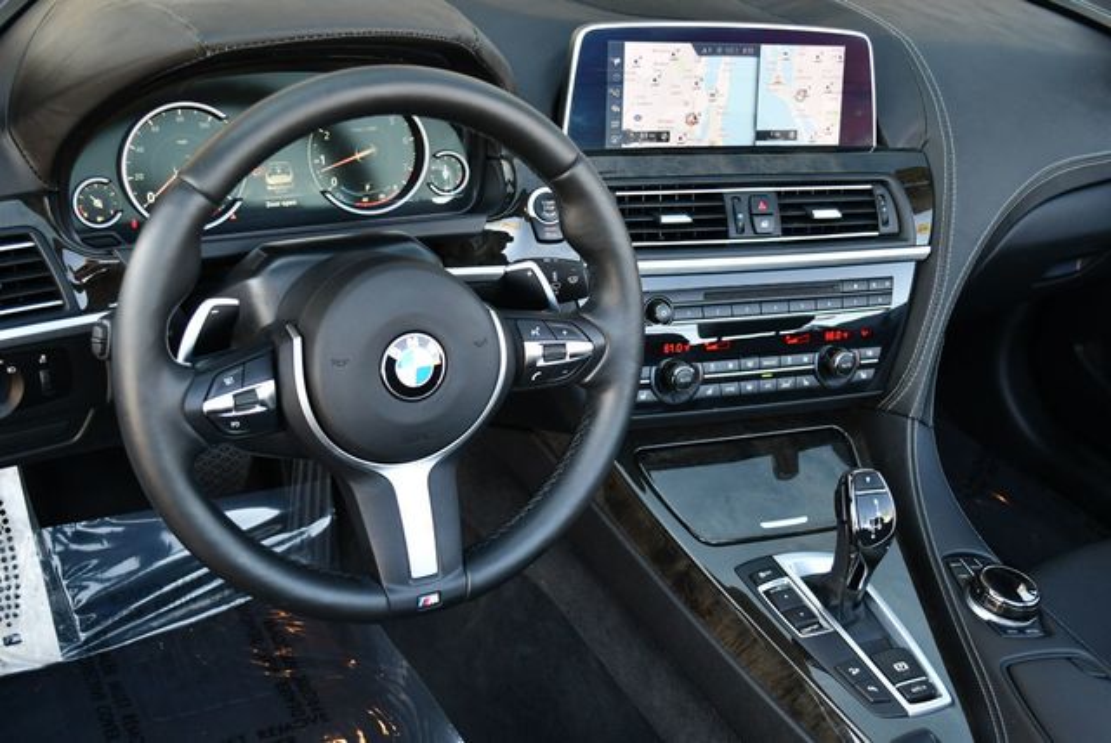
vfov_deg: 30.6
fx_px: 1359
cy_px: 372
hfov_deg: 44.5
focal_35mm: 44
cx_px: 556
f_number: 3.8
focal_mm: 22
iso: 640
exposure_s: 1/250
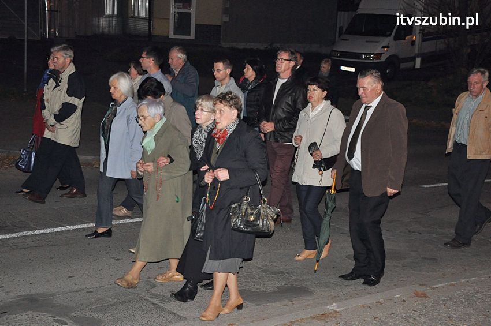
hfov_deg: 33.4
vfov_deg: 22.6
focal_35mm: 60
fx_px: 818
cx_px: 246
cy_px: 163
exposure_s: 1/60
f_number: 5
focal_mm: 40
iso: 2000
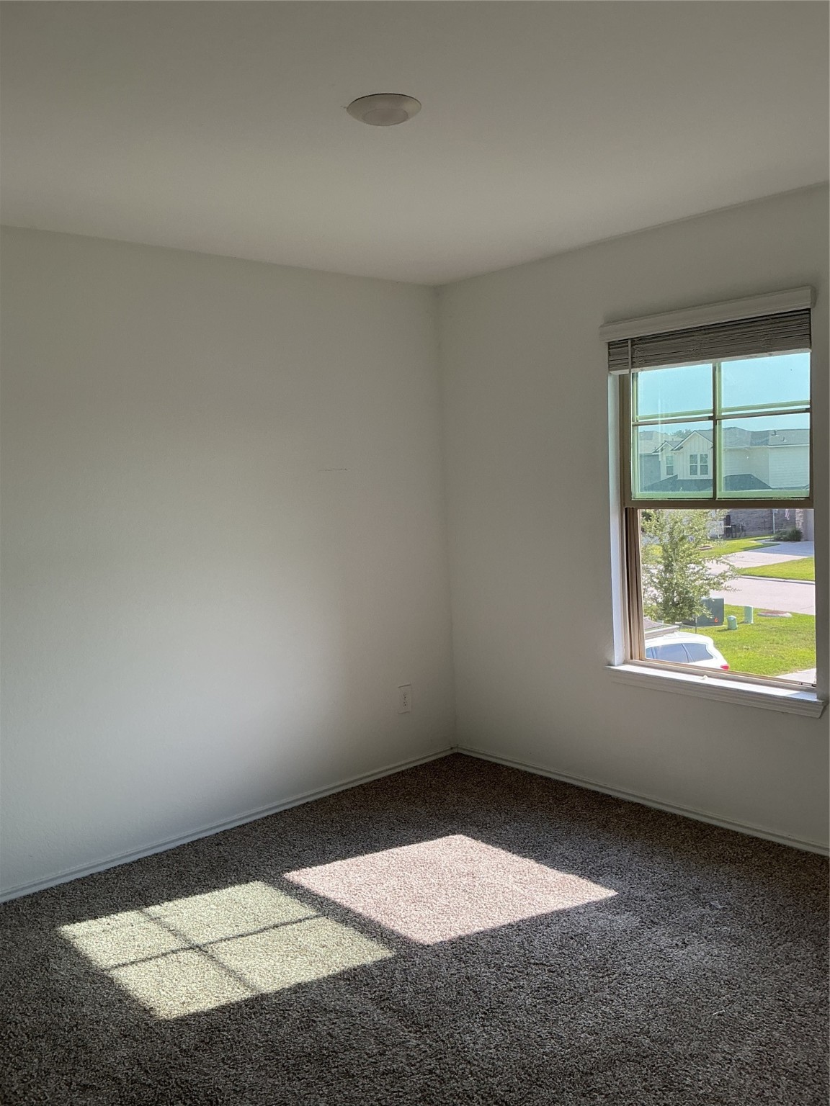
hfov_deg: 48.2
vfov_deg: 61.7
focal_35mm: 29
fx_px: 927
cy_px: 553
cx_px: 415
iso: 25
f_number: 1.8
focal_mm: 3
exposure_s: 1/265
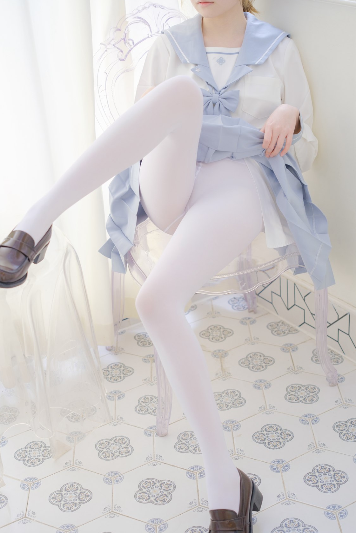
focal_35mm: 58
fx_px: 860
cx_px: 150
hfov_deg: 23.4
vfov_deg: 34.4
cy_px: 305
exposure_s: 1/60
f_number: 2
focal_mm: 33
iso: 160
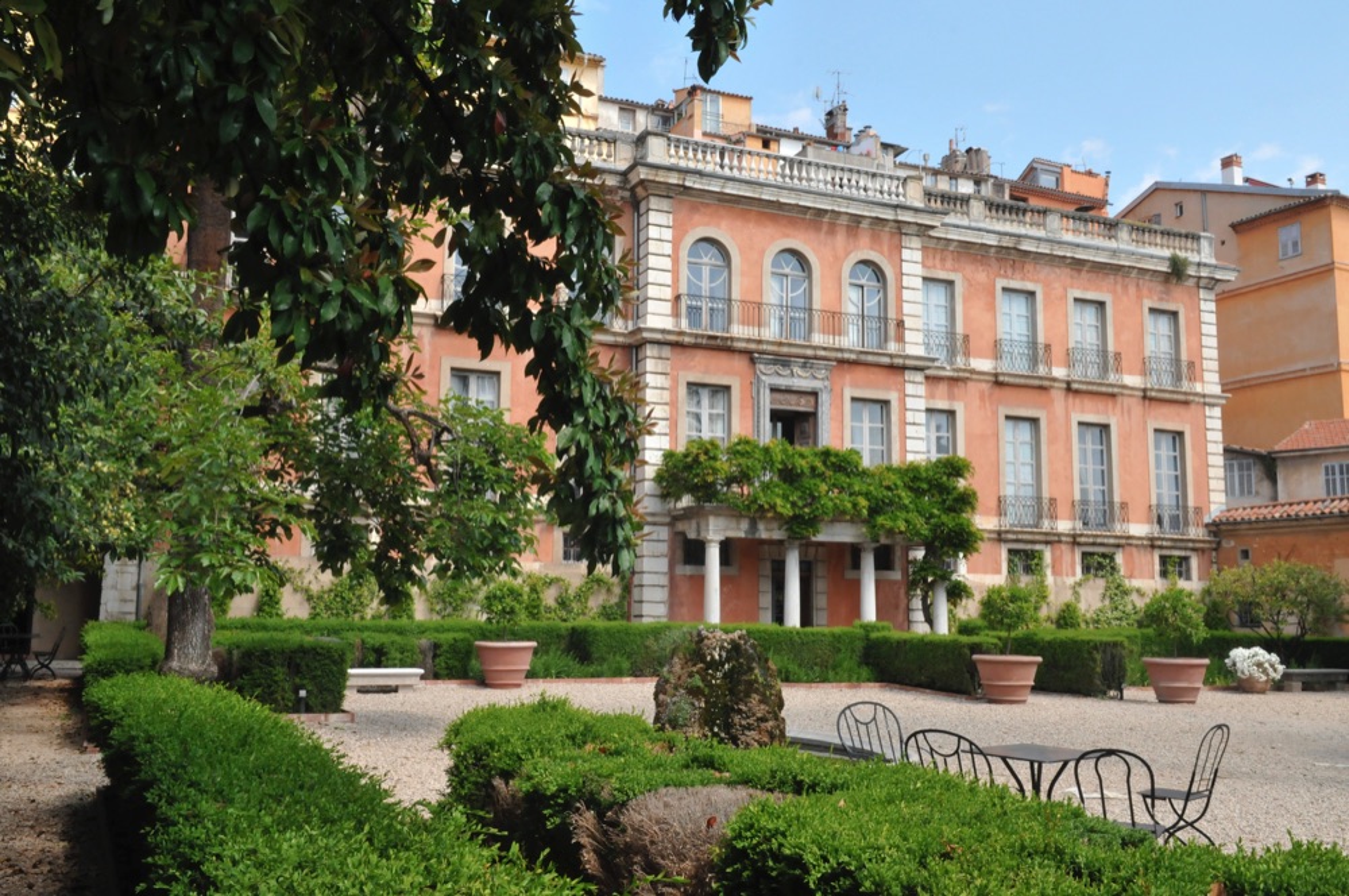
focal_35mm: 33
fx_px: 1235
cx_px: 674
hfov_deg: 57.3
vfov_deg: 39.9
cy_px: 448
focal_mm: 22
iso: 1000
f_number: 13
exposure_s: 1/250
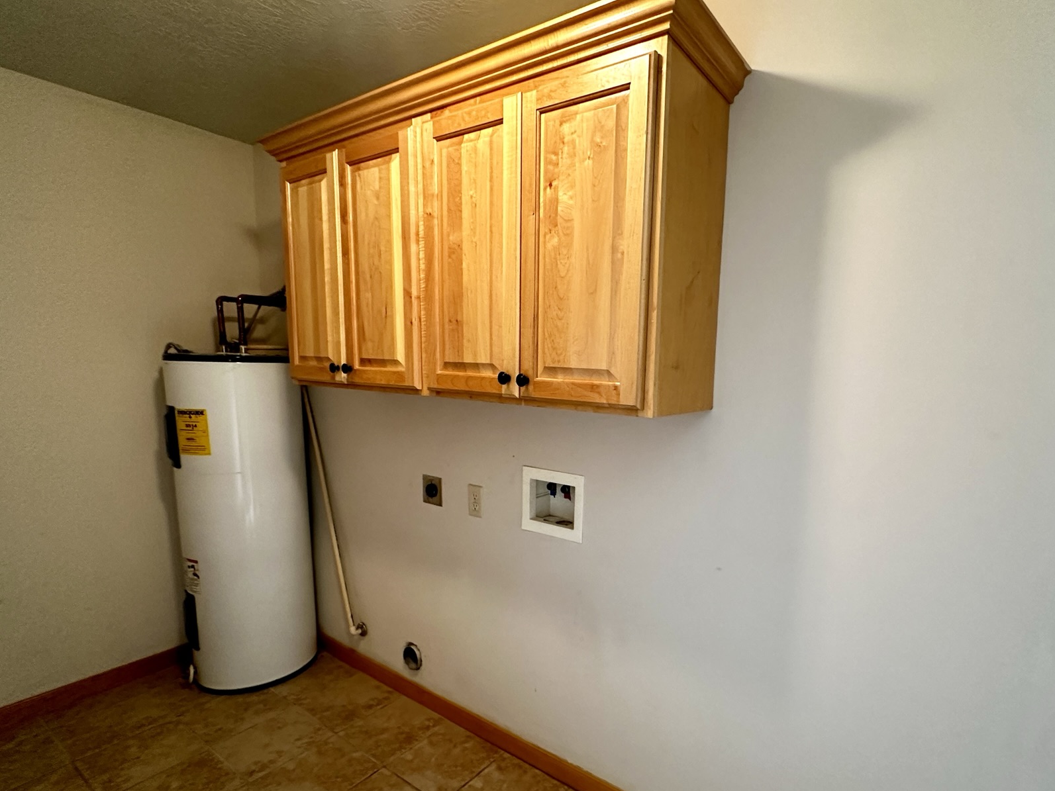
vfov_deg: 71.3
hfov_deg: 86.8
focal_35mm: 18
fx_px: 549
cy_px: 444
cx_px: 625
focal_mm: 2.22
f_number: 2.2
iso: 250
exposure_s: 1/60
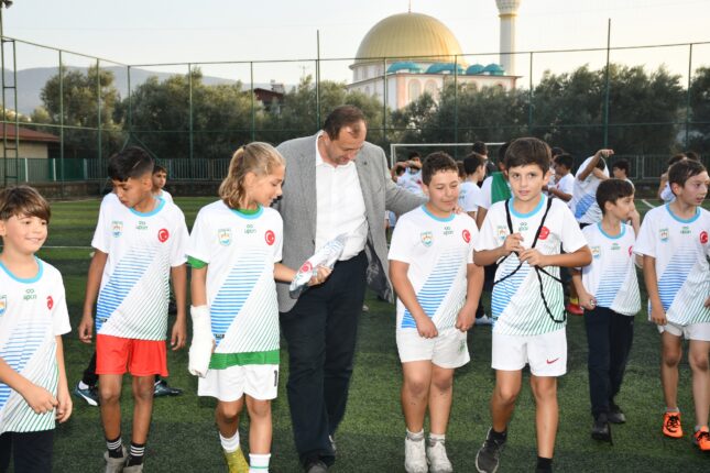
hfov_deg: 41.1
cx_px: 355
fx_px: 947
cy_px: 236
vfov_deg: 28.1
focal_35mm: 48
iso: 180
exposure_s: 1/125
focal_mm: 32
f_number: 5.6
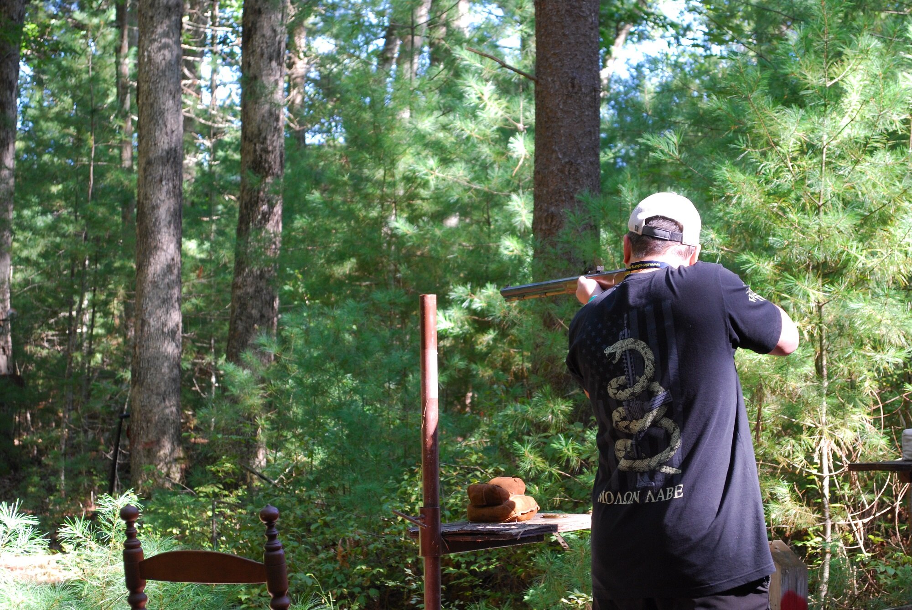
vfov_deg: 16.6
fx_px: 2092
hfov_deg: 24.6
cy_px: 305
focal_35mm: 82
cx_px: 456
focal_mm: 55
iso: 360
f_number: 5.6
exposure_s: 1/30
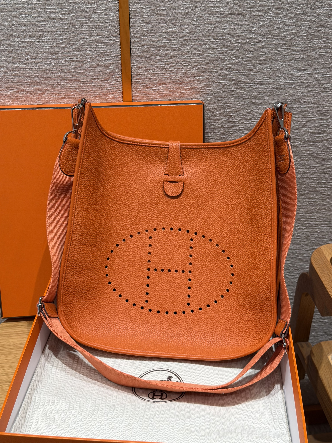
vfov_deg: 39.7
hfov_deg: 30.3
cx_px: 166
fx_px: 614
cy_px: 222
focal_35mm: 48
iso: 64
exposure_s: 1/50
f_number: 1.78
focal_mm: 6.76
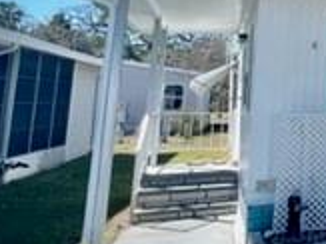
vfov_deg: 27.8
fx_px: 480
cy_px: 40
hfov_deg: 24.8
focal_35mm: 51
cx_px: 530
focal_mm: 1.57
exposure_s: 1/1014
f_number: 1.8
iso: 32
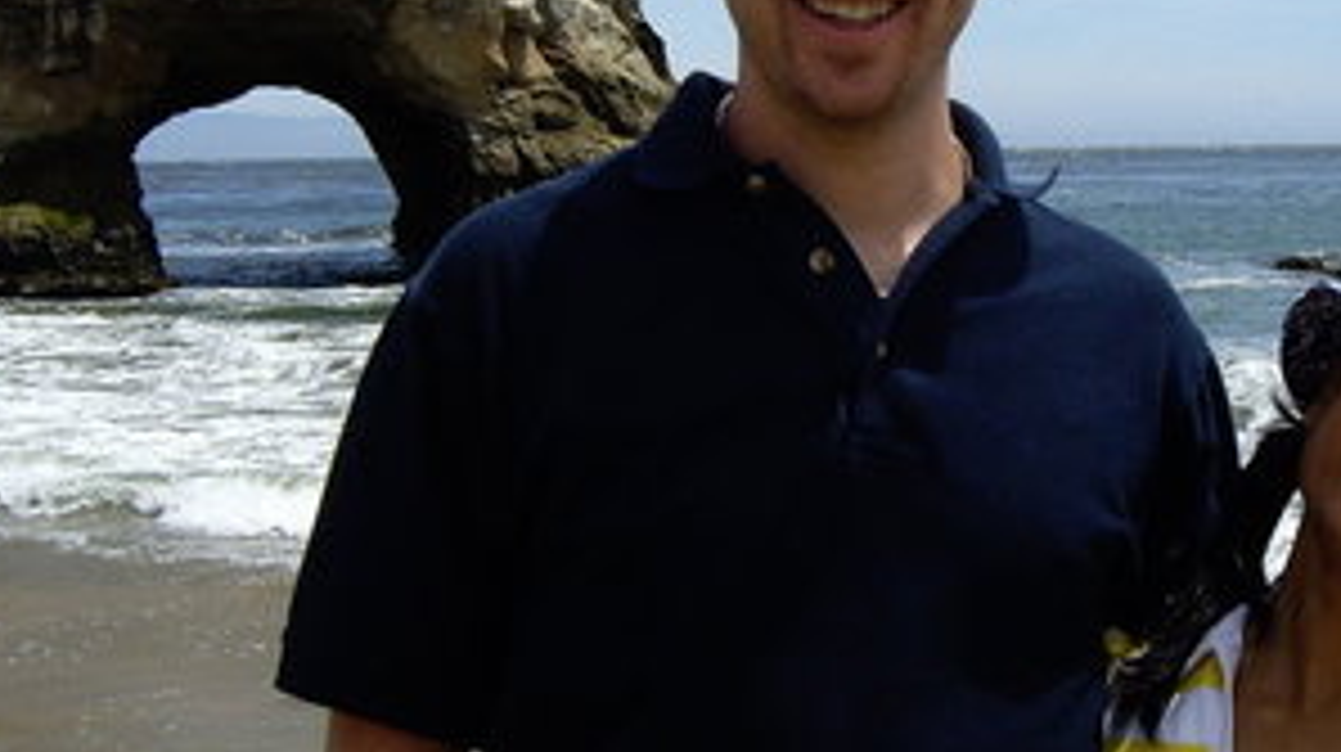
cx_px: 873
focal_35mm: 89
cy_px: 225
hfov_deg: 23.9
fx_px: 3162
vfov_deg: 13.5
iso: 50
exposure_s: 1/640
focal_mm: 6.2
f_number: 4.3
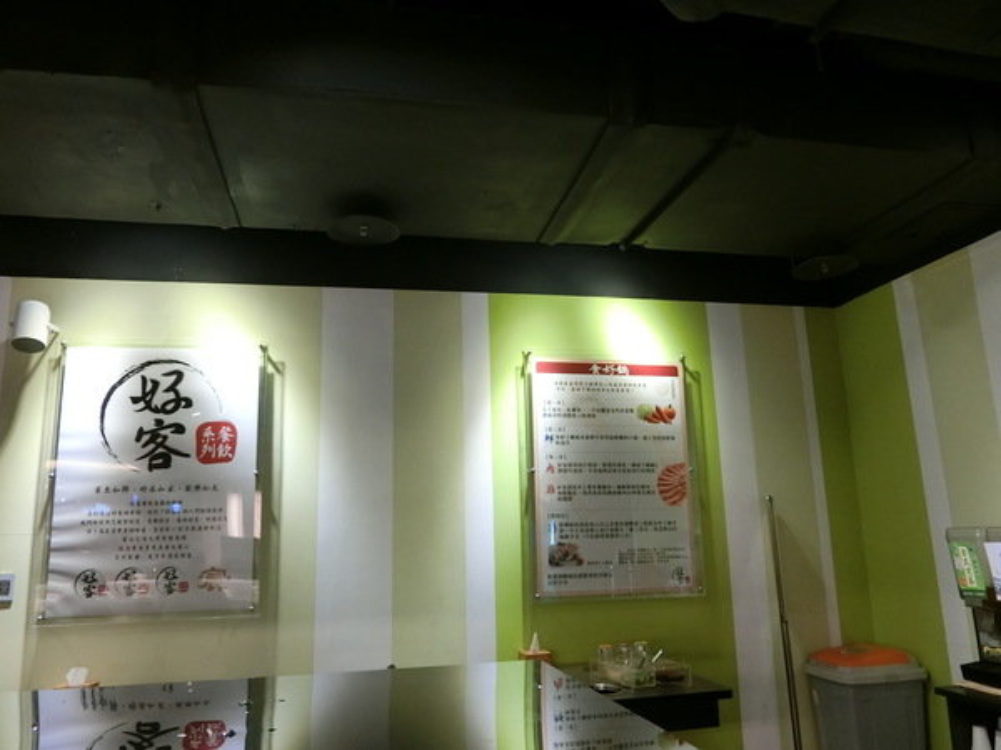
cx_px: 500
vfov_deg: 54.9
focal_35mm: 25
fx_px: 723
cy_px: 375
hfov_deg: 69.4
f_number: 2.8
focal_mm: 5.4
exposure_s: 1/60
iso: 400
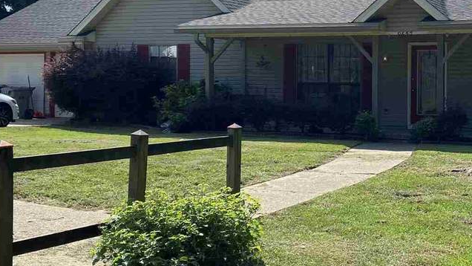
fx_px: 714
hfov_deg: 35.2
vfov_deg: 21.0
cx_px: 393
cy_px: 92
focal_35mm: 57
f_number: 1.8
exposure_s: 1/3610
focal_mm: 4.25
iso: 32
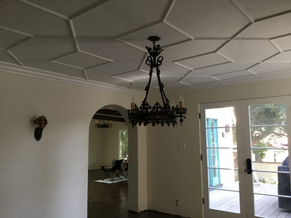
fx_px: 261
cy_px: 109
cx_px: 146
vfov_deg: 45.4
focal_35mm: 31
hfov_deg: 58.4
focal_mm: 3.3
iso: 32
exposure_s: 1/30
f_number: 2.4
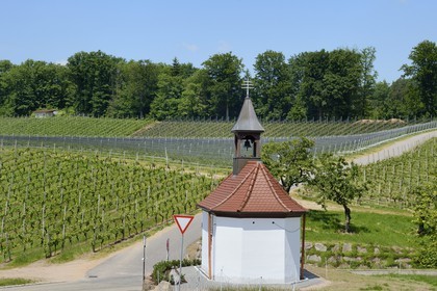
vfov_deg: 19.5
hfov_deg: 28.8
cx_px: 218
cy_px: 146
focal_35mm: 70
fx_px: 850
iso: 200
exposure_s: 1/125
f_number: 20
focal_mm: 70
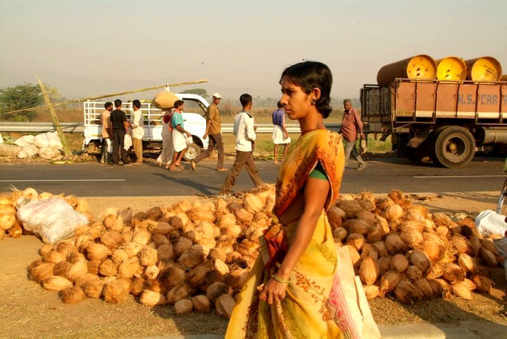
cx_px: 254
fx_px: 550
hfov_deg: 49.5
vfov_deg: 34.3
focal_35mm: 39
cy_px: 170
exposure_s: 1/250
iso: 160
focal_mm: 26
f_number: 8
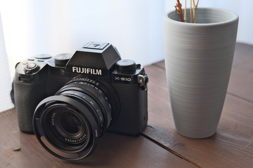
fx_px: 372
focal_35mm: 53
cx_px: 126
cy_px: 84
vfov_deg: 25.5
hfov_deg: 37.5
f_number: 4
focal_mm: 35
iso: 1250
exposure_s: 1/105
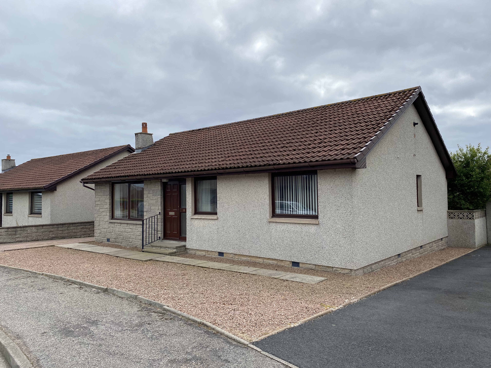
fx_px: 369
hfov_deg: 67.3
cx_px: 246
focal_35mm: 26
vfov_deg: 53.1
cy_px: 184
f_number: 1.8
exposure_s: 1/2410
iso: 32
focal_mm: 4.25
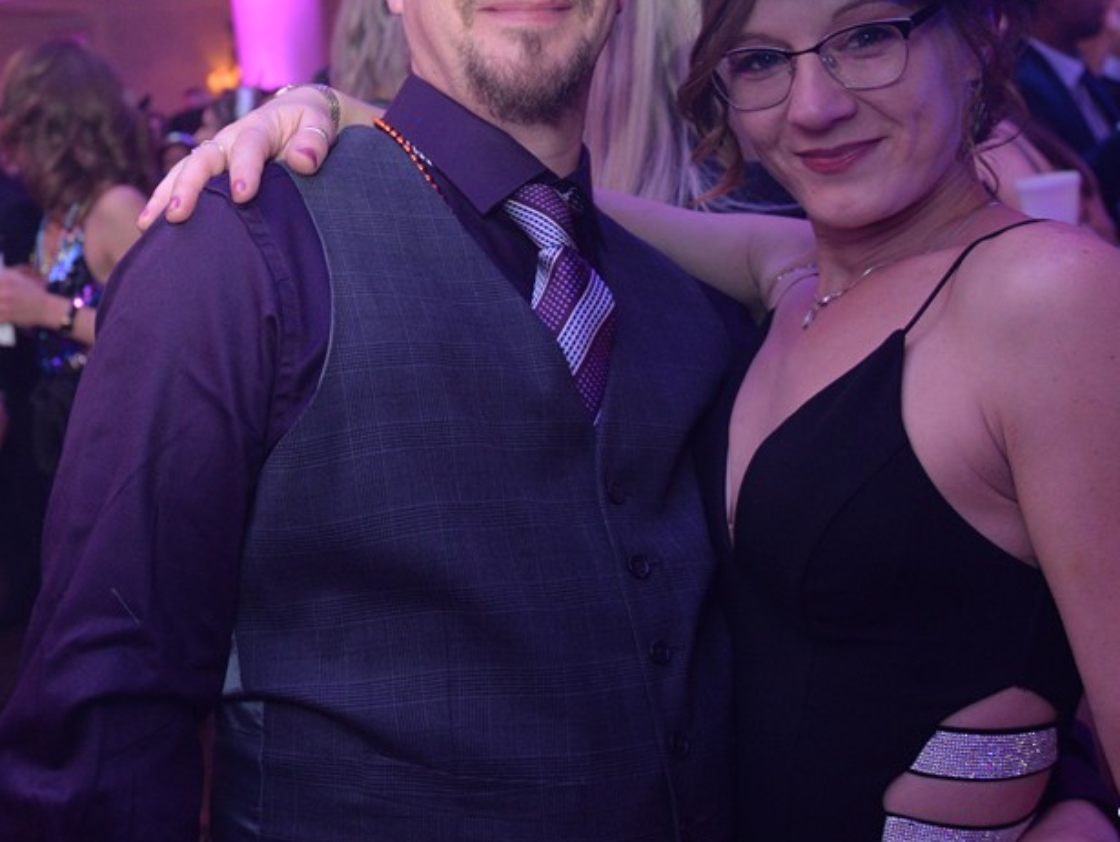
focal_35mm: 50
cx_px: 515
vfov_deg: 28.9
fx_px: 1619
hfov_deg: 38.1
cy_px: 276
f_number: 4.5
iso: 2000
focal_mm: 32
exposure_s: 1/30
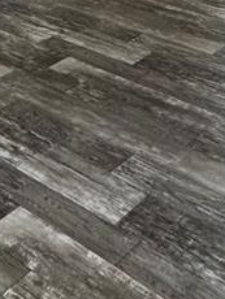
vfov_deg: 19.3
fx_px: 631
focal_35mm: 73
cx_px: 137
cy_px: -254
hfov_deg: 20.2
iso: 160
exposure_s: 1/120
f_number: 2.2
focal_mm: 2.22
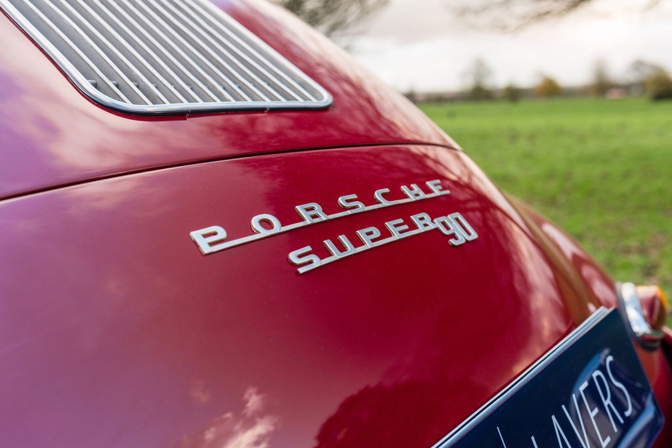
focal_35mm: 35
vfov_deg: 37.9
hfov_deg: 54.4
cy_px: 224
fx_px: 653
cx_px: 336
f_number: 5.6
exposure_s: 1/80
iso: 640
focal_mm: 35
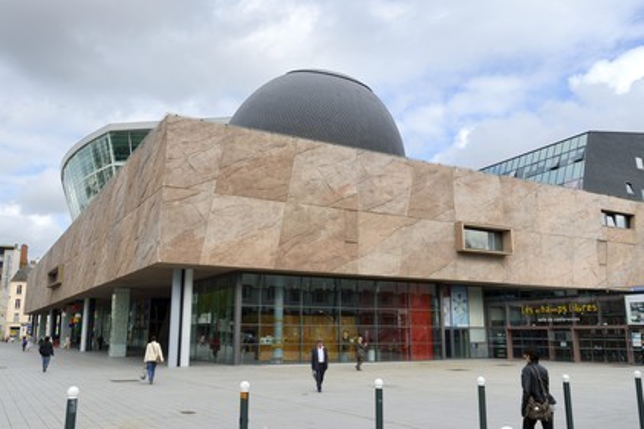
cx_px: 322
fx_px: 572
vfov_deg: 41.1
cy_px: 214
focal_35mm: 32
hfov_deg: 58.8
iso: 400
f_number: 18
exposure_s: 1/200
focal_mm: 32
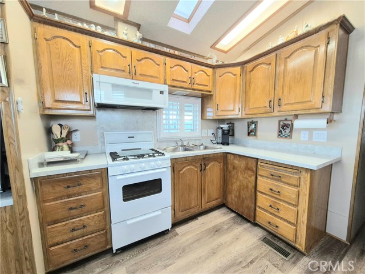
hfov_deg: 106.2
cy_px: 137
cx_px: 182
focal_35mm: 13
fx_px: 137
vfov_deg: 89.9
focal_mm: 1.74
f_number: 2.2
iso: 64
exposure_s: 1/60.2
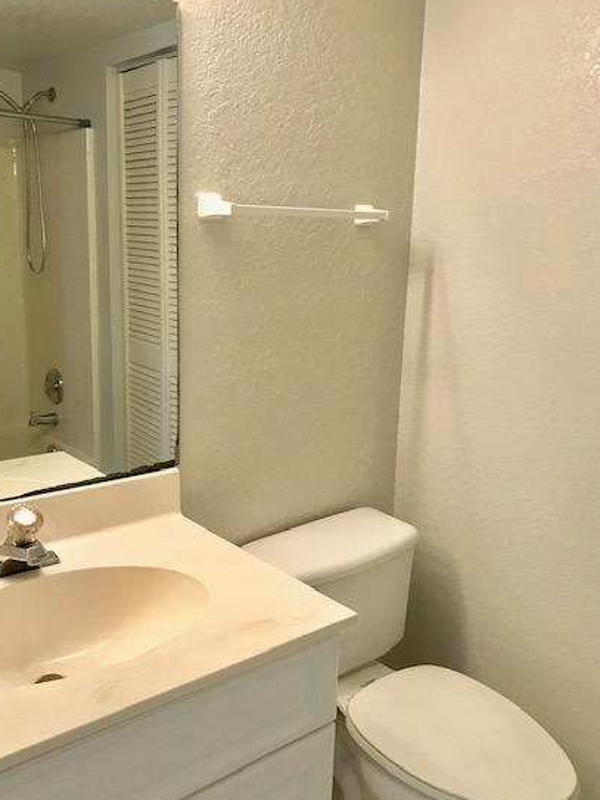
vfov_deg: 55.4
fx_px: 763
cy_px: 408
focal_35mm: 33
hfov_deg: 42.9
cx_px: 287
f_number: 1.8
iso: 25
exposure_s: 1/30
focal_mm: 3.99
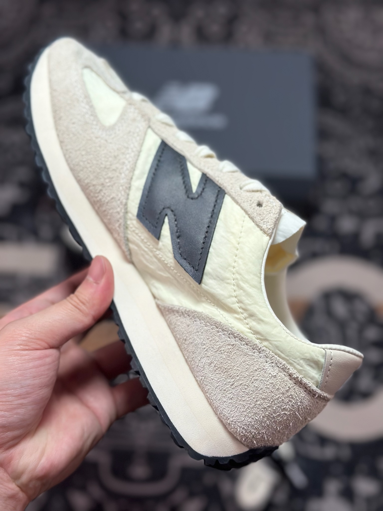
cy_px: 256
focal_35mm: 48
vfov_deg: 39.7
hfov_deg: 30.3
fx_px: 708
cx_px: 192
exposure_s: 1/1721
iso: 80
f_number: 1.78
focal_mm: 6.86
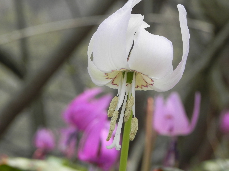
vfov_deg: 12.7
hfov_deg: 16.8
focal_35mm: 117
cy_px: 86
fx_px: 774
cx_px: 114
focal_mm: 20.8
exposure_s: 1/243
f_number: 5.6
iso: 160
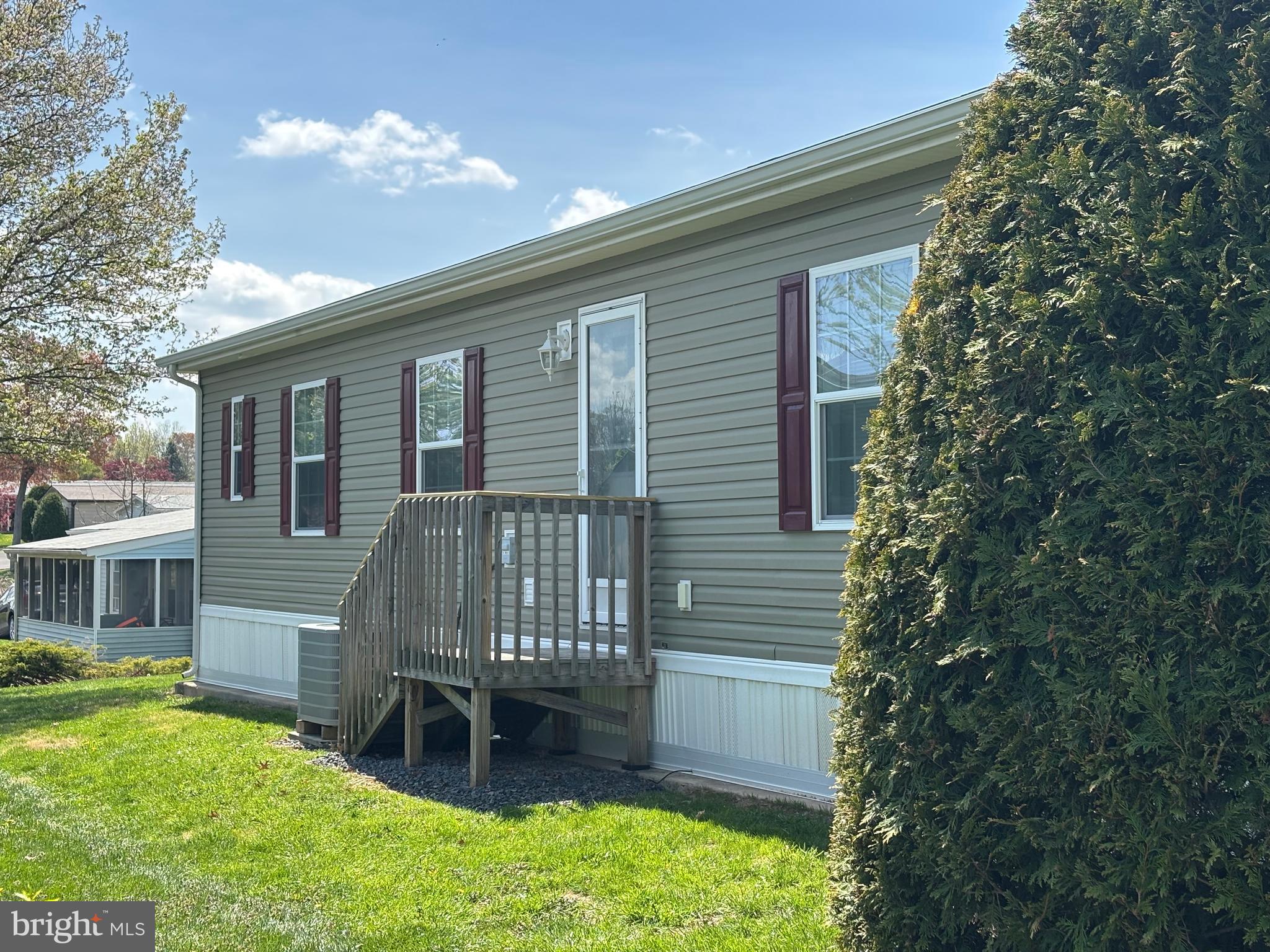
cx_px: 635
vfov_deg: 28.0
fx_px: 1908
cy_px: 476
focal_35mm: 52
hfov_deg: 36.8
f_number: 1.6
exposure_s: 1/1616
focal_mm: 5.96
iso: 32
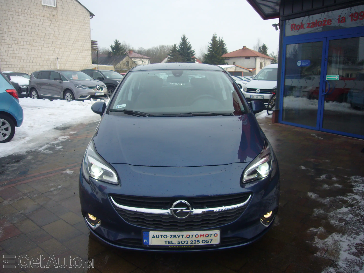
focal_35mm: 28
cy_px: 136
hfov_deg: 63.4
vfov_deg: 49.7
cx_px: 182
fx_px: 294
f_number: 2.8
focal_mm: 4.6
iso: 80
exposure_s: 1/250
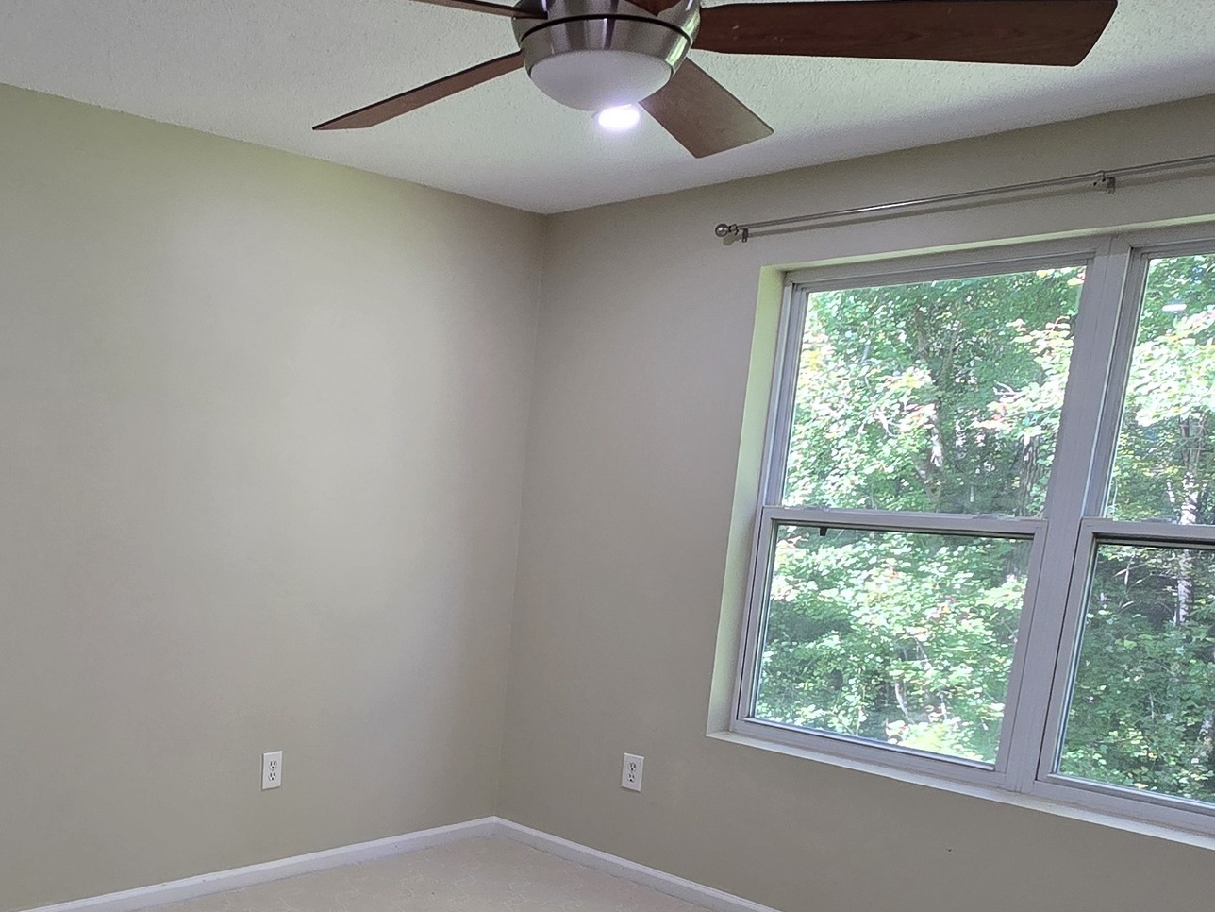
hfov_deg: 54.6
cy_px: 718
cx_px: 257
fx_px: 1088
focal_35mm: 31
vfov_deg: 43.5
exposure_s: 1/60
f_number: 2.2
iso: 125
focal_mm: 2.2
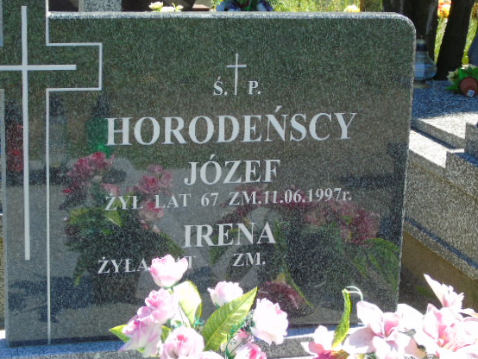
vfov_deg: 18.0
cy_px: 195
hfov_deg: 23.8
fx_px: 1133
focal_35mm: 82
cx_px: 226
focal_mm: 13
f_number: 4.7
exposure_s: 1/125
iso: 80
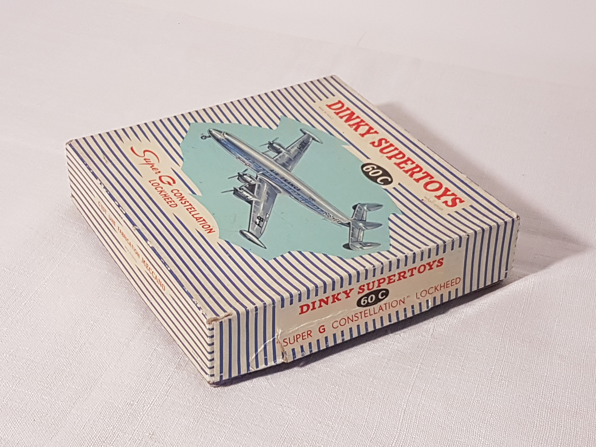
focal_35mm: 26
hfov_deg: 67.3
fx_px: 448
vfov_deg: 53.1
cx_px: 298
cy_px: 224
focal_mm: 4.2
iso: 100
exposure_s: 1/50
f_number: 1.7
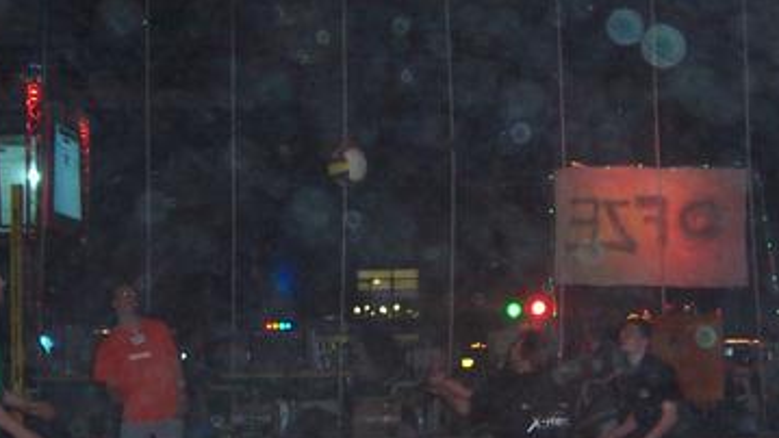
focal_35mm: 68
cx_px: 454
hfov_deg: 30.9
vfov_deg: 17.7
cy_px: 308
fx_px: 1405
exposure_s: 1/30
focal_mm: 5.6
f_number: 2.8
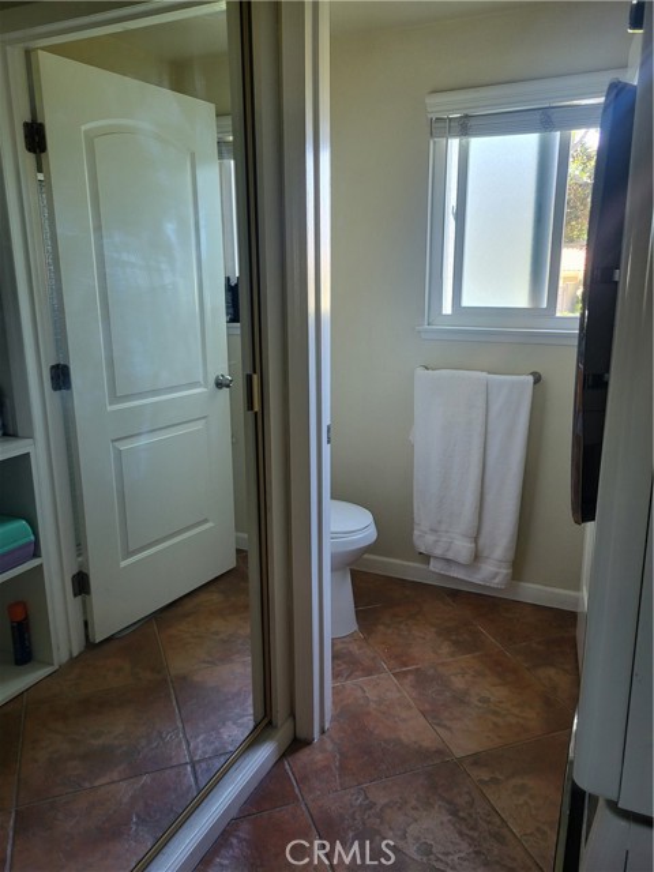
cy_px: 436
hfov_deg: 53.1
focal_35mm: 26
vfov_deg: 67.3
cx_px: 327
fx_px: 655
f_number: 1.8
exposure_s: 1/40
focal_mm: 5.4
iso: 200
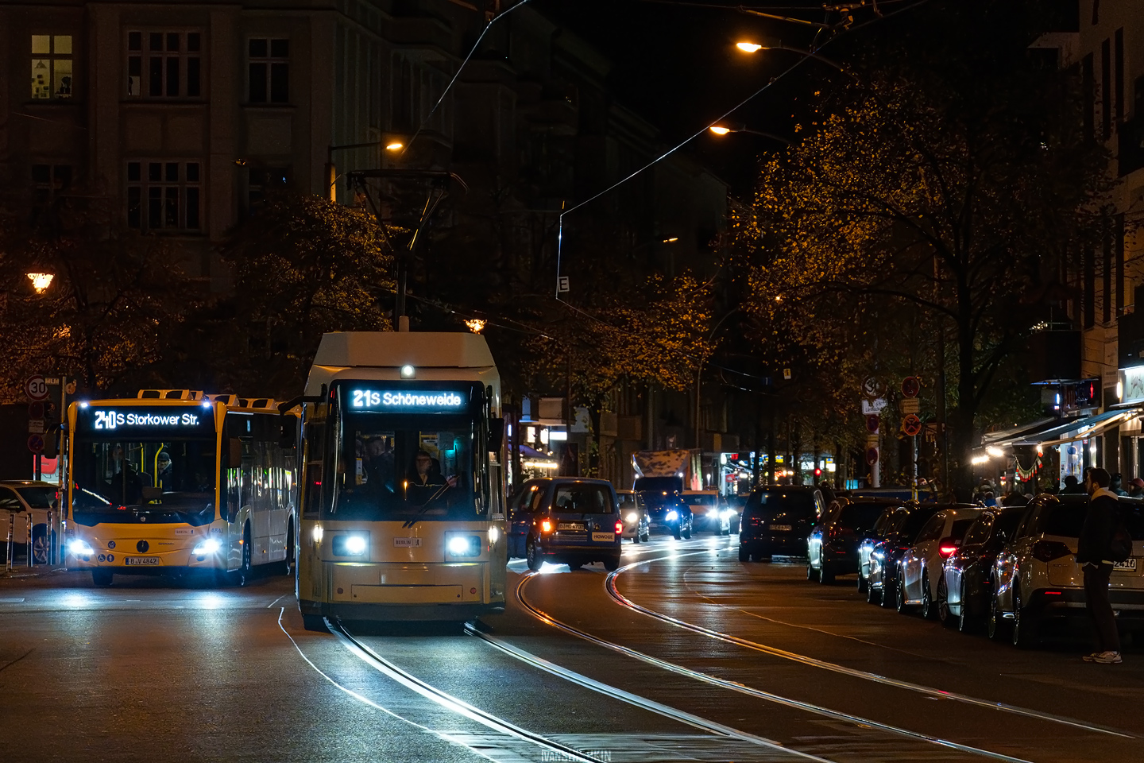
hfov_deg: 16.7
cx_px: 572
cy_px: 382
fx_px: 3908
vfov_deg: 11.1
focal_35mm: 123
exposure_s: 1/125
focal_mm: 82
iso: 8000
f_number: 5.6
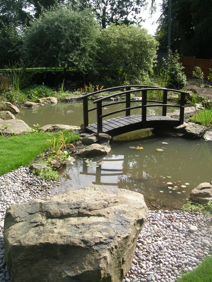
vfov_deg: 49.0
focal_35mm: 38
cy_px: 141
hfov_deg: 37.7
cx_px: 106
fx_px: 310
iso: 50
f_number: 5.6
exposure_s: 1/133
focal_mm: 5.8
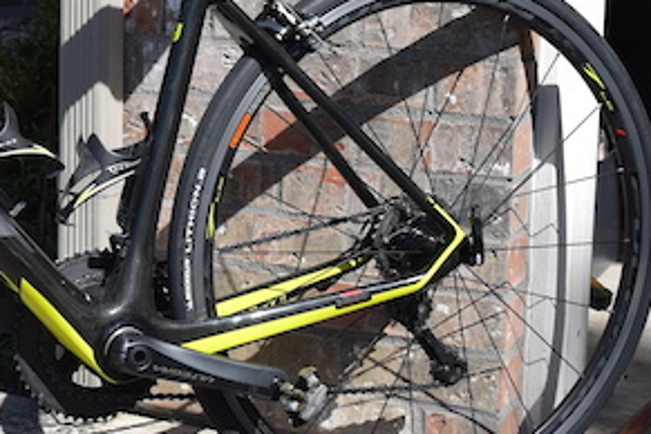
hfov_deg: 19.5
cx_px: -116
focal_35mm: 99
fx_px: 1790
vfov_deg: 13.8
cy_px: 115
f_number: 9
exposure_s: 1/640
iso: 200
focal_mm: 24
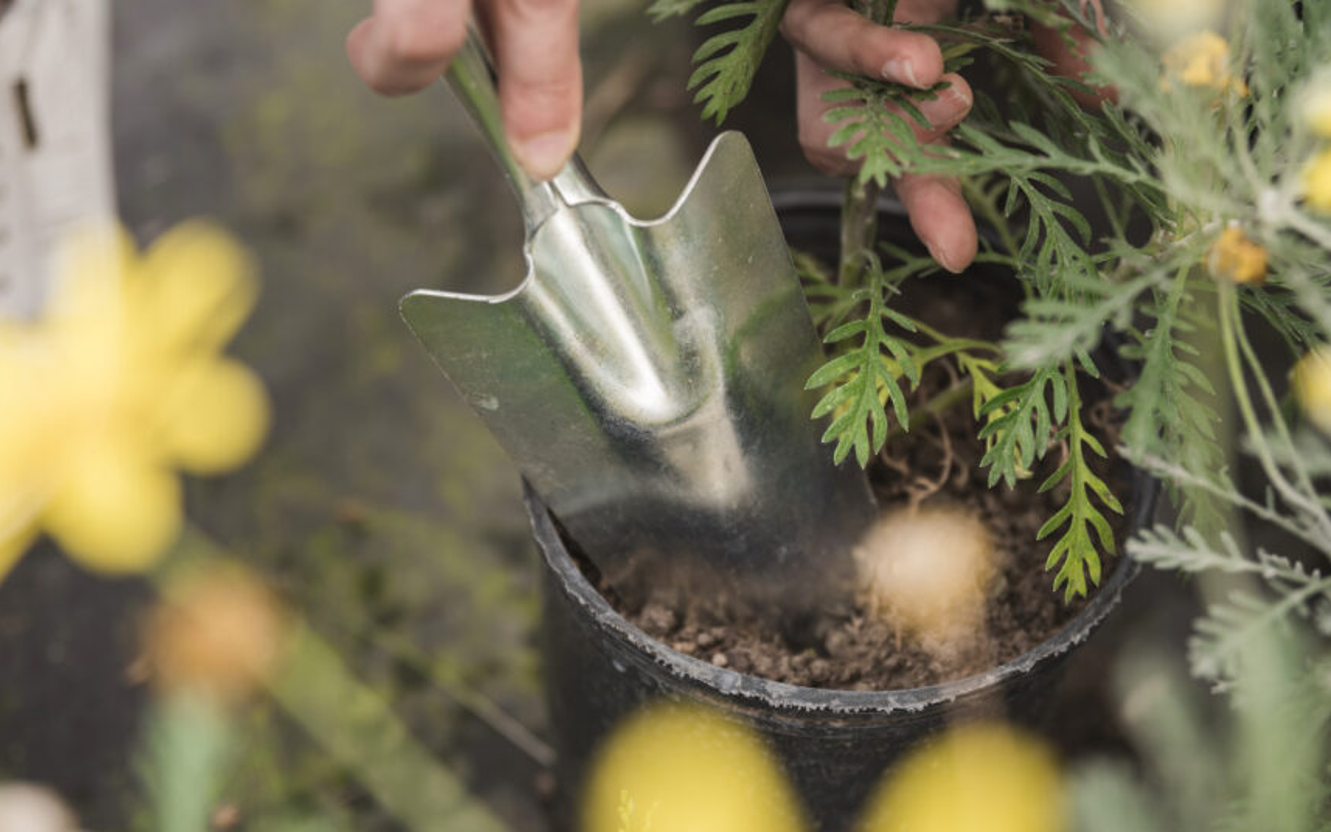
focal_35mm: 67
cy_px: 352
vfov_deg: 19.4
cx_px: 663
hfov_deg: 30.6
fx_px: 2431
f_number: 2.8
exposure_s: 1/320
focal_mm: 55
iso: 100
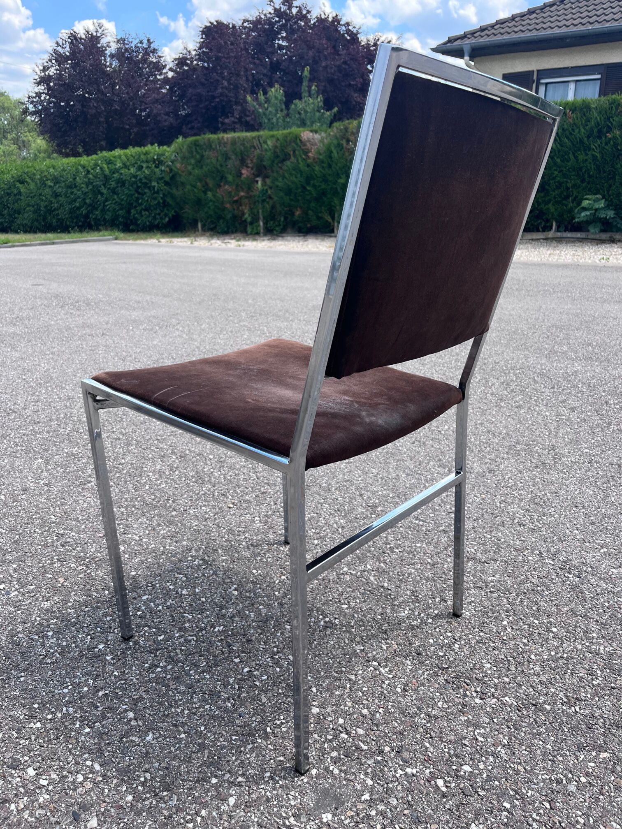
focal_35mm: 26
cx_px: 311
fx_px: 623
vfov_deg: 67.3
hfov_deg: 53.1
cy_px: 414
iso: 50
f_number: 1.6
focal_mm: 5.1
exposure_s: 1/1163
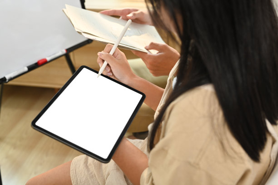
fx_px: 386
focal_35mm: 50
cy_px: 92
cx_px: 139
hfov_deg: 39.6
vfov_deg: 27.0
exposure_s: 1/60
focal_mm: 50
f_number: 4
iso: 400
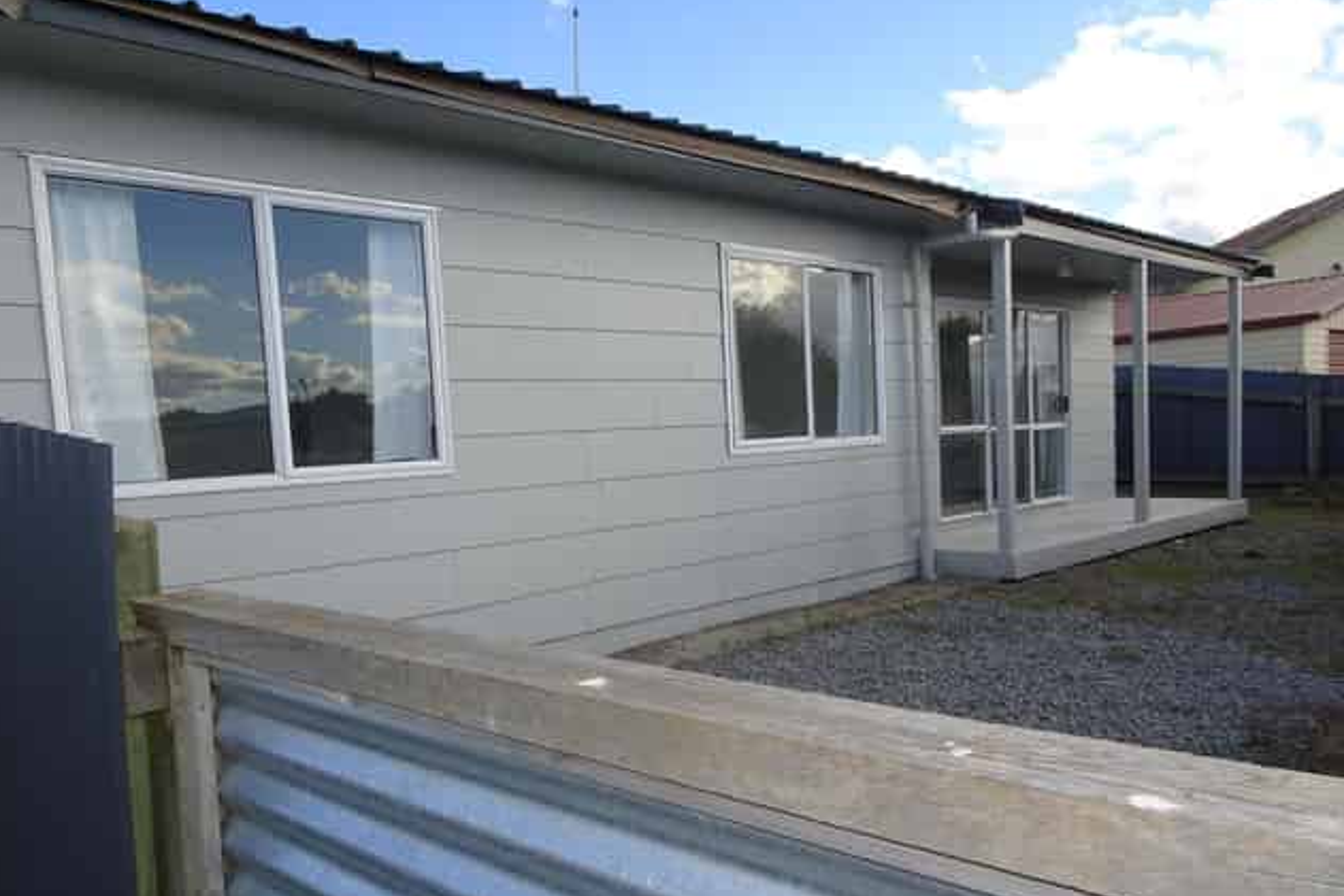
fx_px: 971
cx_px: 650
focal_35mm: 26
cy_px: 512
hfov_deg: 69.4
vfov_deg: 49.4
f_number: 3.5
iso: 80
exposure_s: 1/400
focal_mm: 4.1
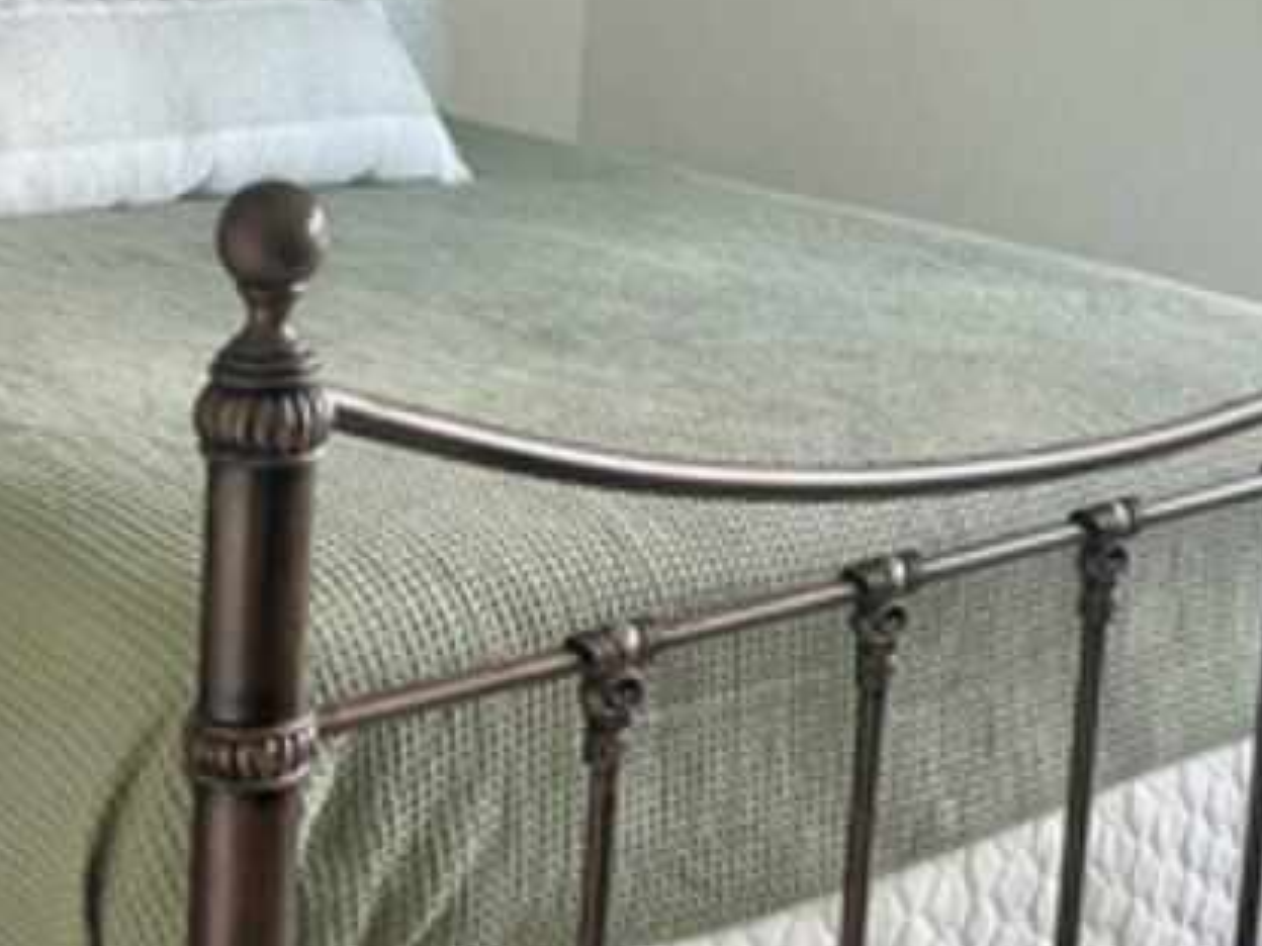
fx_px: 2917
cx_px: 892
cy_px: 194
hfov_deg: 24.2
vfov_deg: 18.3
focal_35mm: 80
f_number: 1.5
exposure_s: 1/120
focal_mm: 5.7
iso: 64
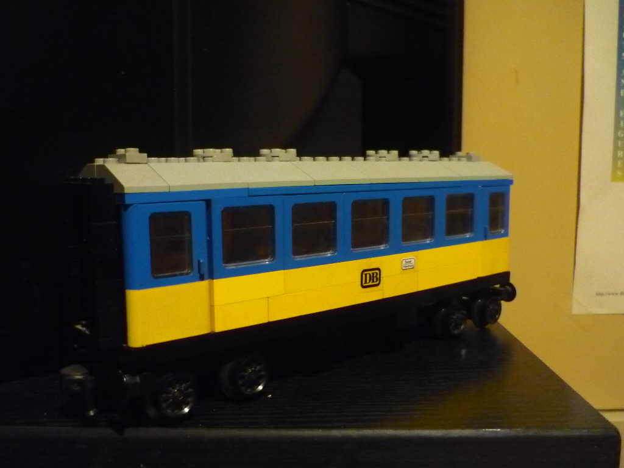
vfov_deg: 42.9
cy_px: 234
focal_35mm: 33
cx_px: 312
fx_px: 595
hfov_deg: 55.4
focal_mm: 5.5
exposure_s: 1/15
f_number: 2.8
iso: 800
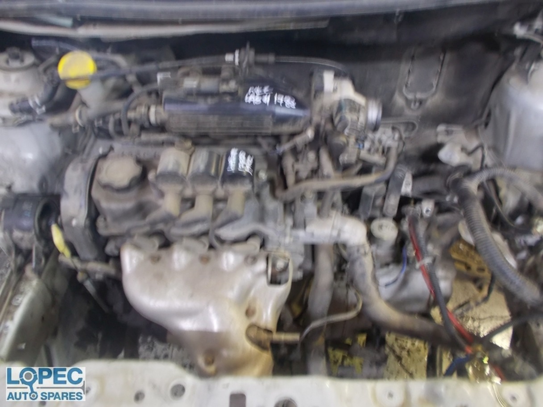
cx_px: 272
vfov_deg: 46.8
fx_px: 471
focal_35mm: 30
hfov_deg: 60.0
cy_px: 204
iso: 250
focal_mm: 5.3
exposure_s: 1/2
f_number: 3.4
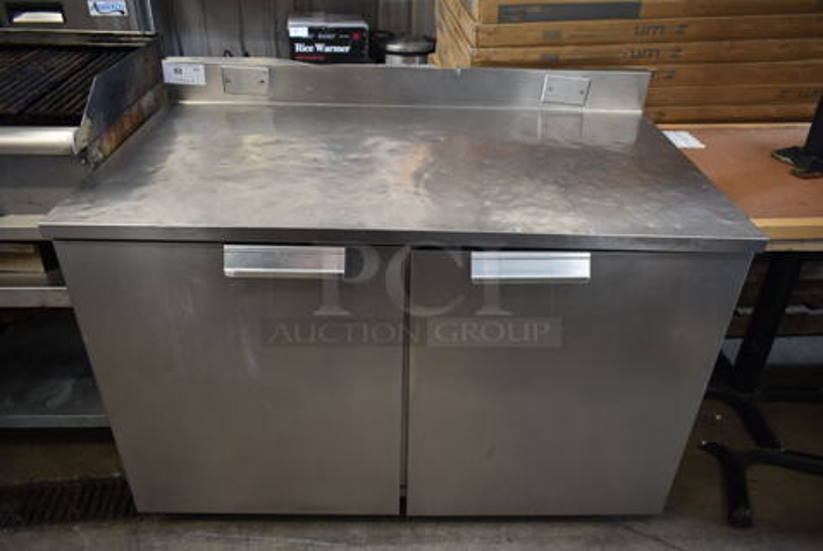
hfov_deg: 67.3
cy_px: 276
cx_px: 412
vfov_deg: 48.1
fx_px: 618
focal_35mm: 27
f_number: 3.5
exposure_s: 1/30
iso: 400
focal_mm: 18
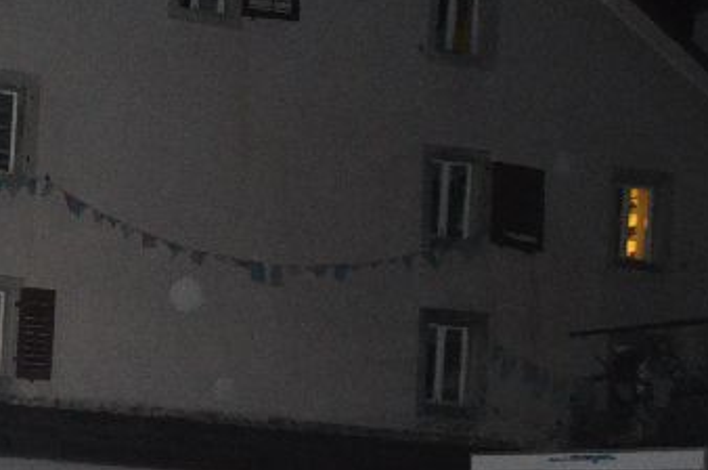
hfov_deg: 18.2
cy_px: 598
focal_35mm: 100
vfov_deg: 13.2
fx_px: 1963
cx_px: -352
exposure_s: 1/60
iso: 3200
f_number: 4
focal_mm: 22
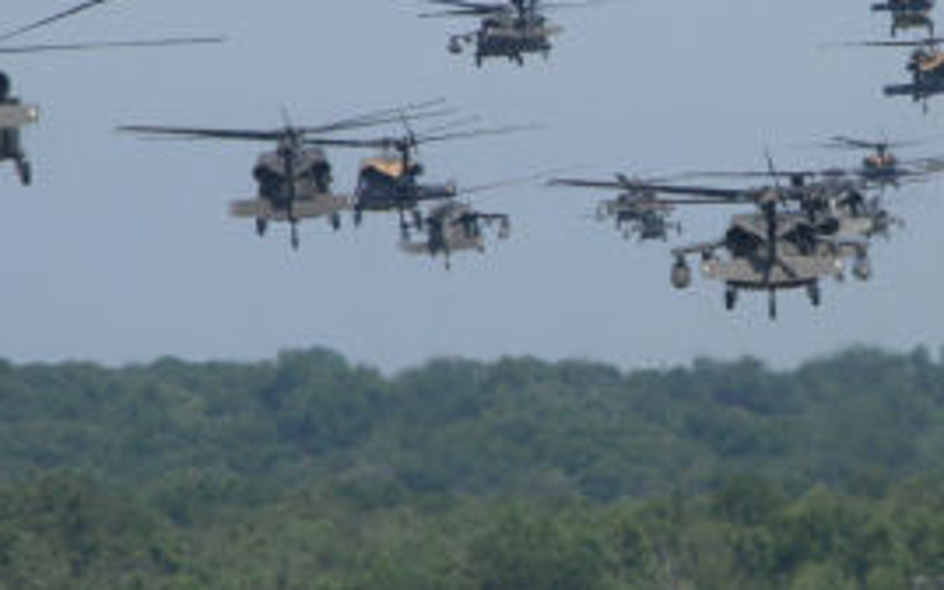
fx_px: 13632
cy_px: 276
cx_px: 747
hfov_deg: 4.0
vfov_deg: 2.5
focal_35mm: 530
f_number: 20
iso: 4000
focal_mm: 200
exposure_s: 1/1600
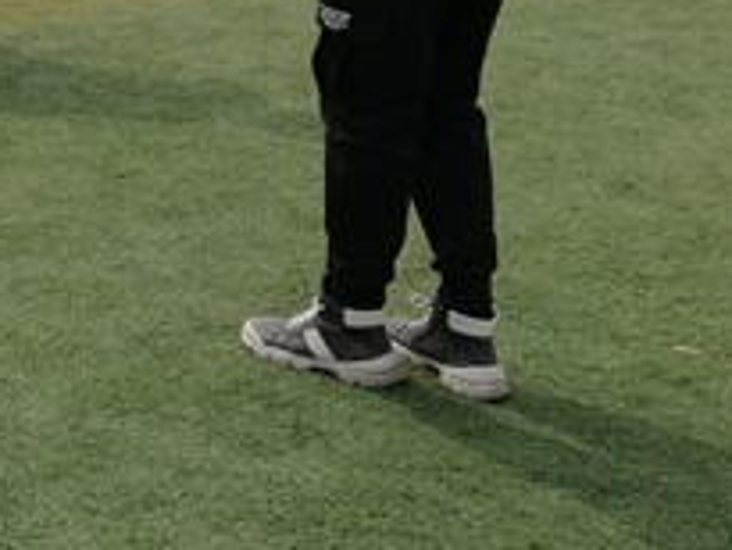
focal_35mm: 81
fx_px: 1714
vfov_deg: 17.6
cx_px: -304
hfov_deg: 21.1
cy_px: -50
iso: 50
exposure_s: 1/1261
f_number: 2.2
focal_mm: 3.81
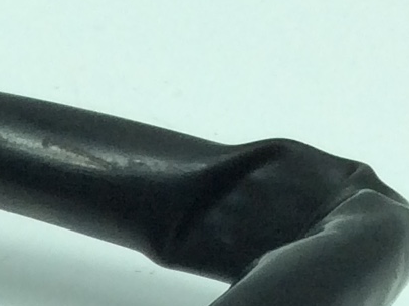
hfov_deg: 9.3
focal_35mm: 204
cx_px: -293
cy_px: 681
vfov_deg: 6.9
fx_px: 2407
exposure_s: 1/351
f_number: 2.4
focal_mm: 3.3
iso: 32
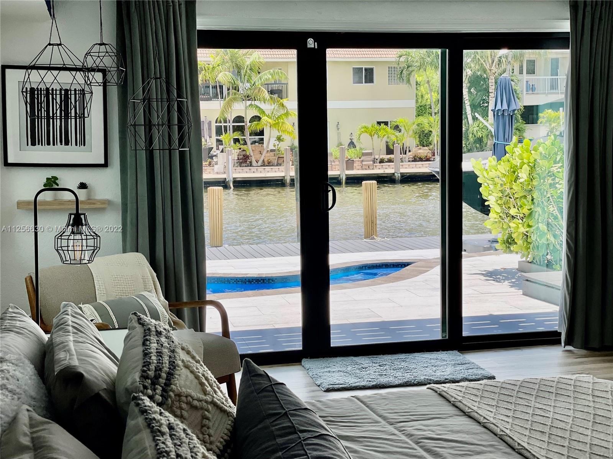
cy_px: 230
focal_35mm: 52
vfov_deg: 28.0
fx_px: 921
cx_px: 306
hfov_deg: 36.8
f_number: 2
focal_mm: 6
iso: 32
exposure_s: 1/564
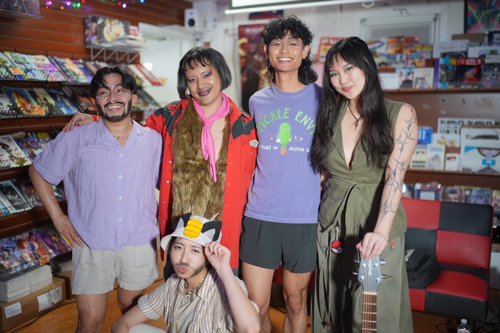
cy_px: 166
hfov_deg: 54.4
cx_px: 250
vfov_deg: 37.9
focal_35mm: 35
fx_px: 486
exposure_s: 1/40
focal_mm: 35
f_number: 1.2
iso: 250
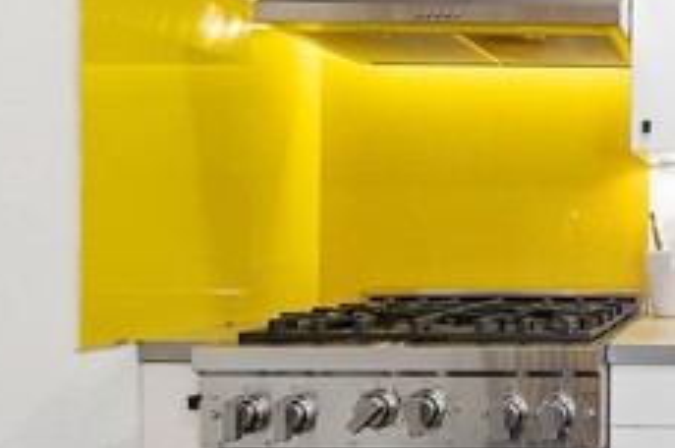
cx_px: 758
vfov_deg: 31.8
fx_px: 786
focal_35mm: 42
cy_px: 242
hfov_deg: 37.9
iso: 1000
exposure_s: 1/50
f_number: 5
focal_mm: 15
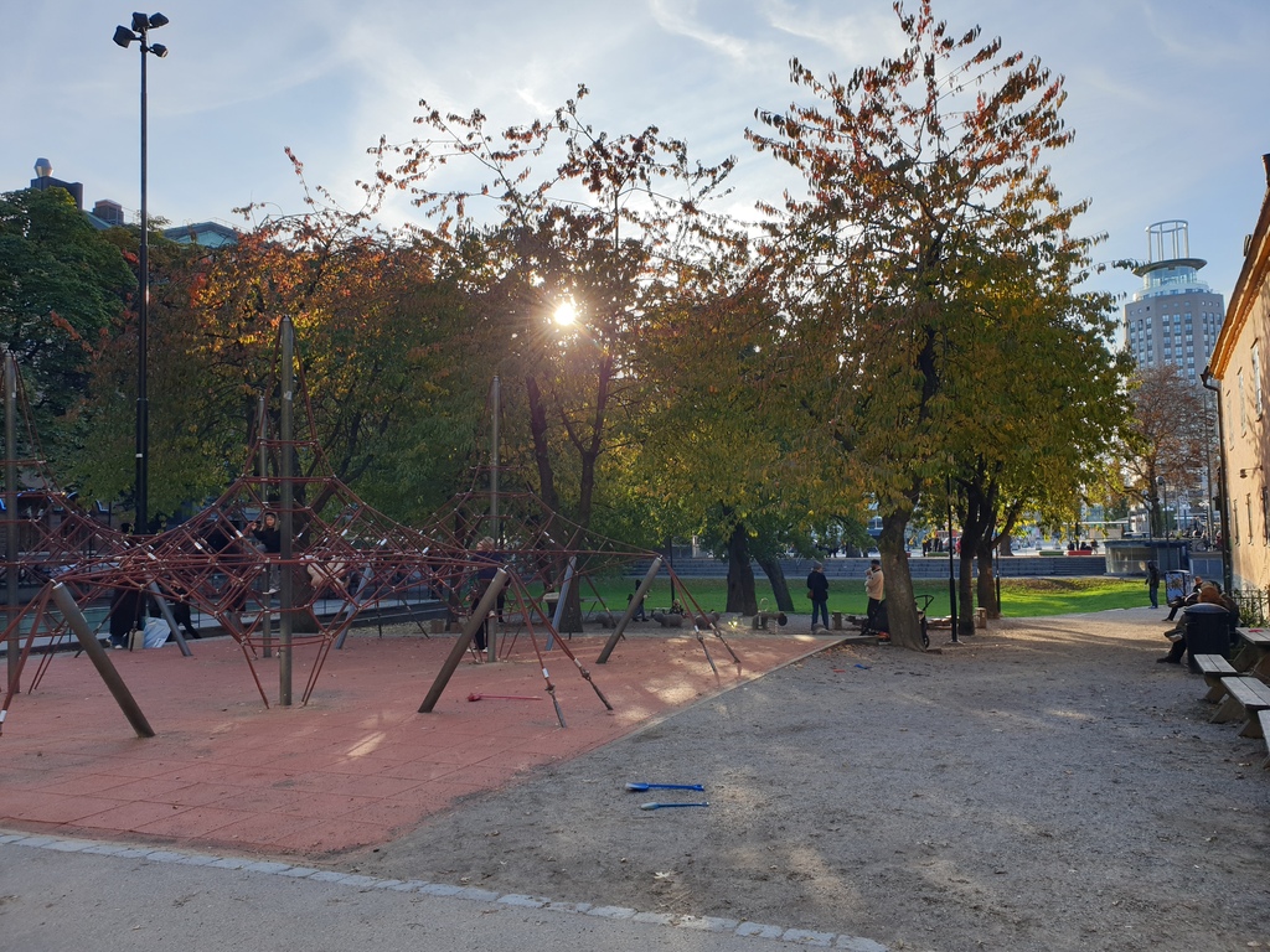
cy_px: 476
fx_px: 954
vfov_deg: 53.1
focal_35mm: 26
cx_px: 635
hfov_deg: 67.3
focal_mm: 4.3
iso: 50
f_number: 2.4
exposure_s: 1/533
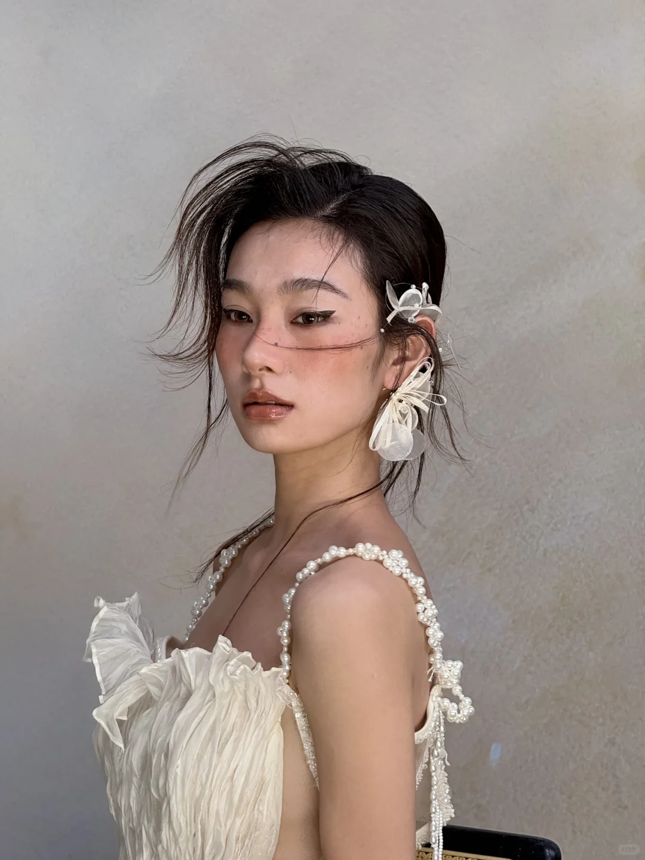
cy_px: 430
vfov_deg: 16.4
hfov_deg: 12.3
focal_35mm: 120
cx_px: 322
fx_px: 2981
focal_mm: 15.66
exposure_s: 1/100
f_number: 2.8
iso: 64
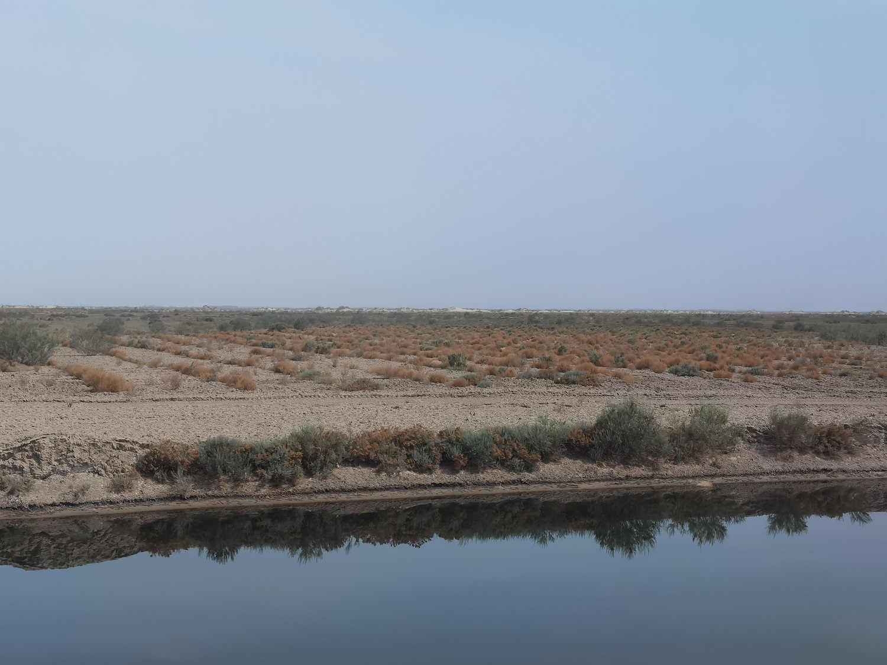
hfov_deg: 36.2
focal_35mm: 53
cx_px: 444
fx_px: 1358
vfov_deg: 27.5
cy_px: 332
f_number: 1.9
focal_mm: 6.71
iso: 50
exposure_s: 1/568
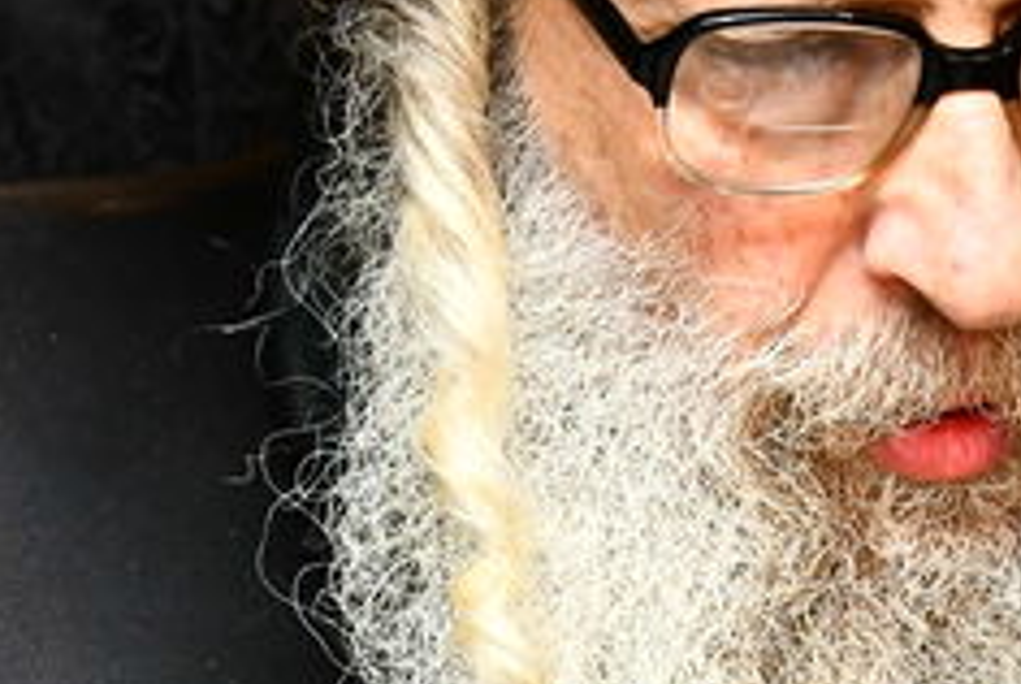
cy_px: 413
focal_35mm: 308
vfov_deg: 4.5
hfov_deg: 6.7
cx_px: 904
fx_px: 8746
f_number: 5
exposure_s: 1/80
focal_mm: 52
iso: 1000
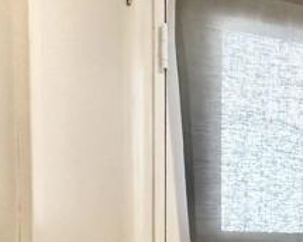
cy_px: 269
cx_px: 600
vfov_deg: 22.2
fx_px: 583
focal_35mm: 65
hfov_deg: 18.8
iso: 160
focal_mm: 2.22
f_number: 2.2
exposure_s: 1/60
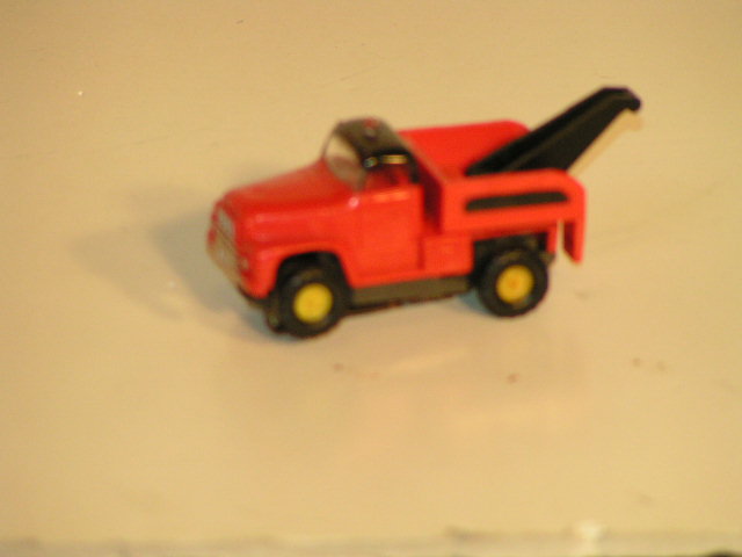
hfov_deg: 5.2
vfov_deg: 3.9
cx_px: 371
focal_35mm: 380
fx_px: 8145
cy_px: 278
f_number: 3.5
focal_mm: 58
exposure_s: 1/400
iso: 160
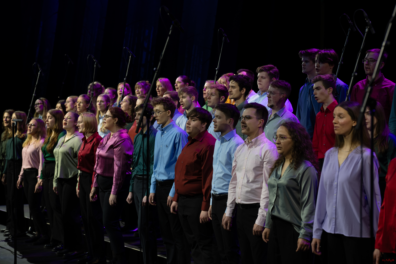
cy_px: 132
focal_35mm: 85
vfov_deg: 16.1
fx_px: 935
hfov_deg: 23.9
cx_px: 198
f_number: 3.5
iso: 800
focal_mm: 85
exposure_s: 1/160
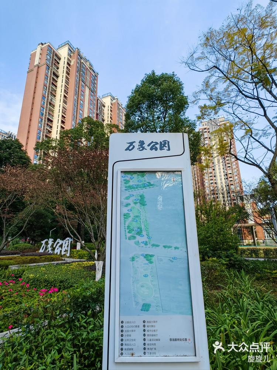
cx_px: 138
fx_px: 192
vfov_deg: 87.8
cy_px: 185
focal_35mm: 18
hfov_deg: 71.6
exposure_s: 1/588
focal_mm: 1.76
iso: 50
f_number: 2.2
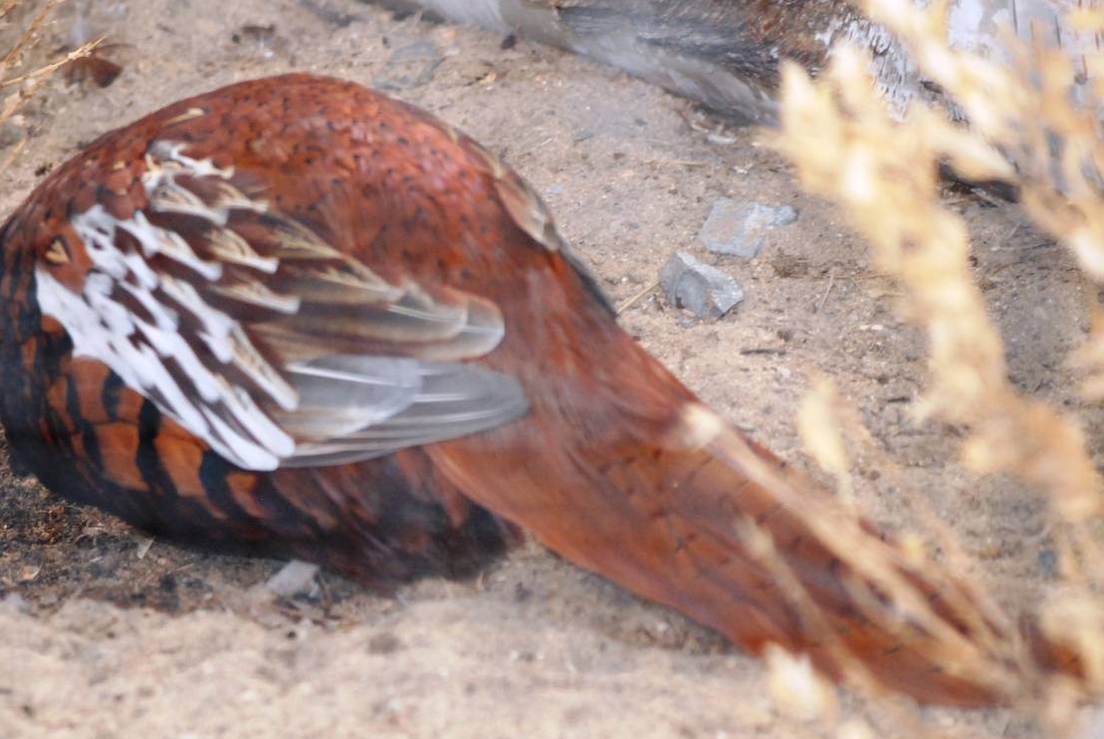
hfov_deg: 5.6
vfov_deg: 3.7
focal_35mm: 368
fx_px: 11297
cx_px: 399
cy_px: 357
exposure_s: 1/100
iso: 1000
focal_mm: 170
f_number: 5
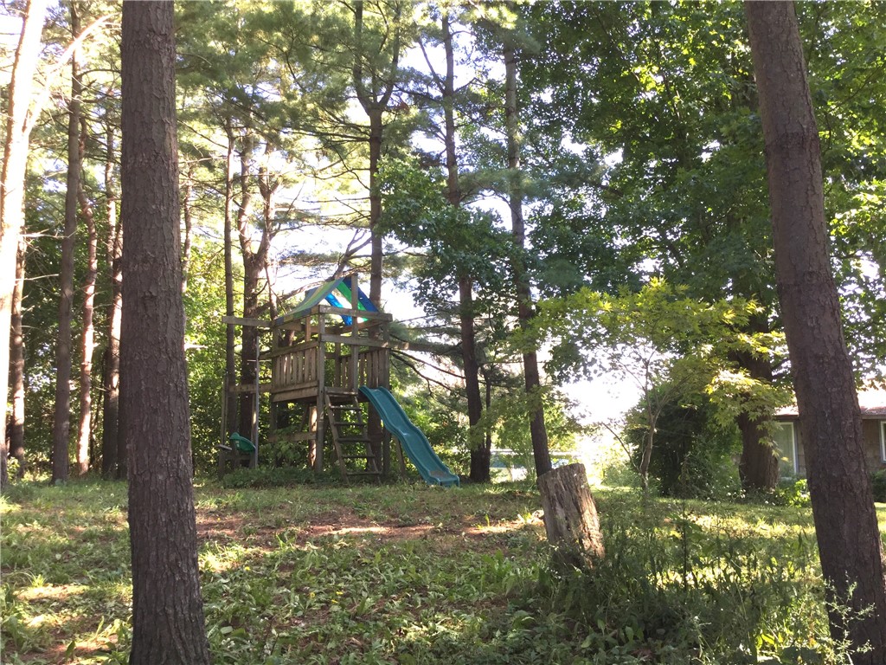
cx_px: 443
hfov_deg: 58.4
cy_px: 332
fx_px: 793
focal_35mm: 31
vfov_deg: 45.4
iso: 25
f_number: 2.4
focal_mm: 3.3
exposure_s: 1/60
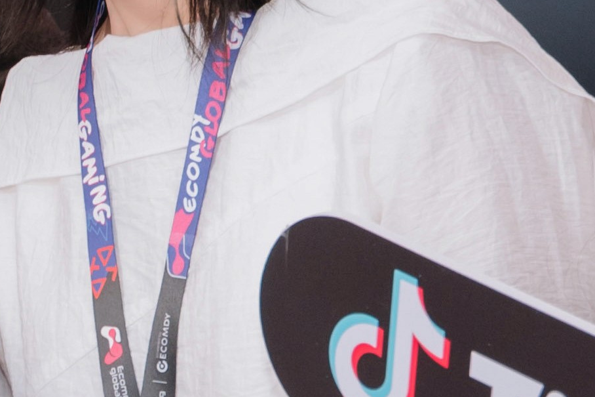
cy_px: 79
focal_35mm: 305
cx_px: -392
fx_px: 5034
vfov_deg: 4.5
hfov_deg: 6.6
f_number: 3.5
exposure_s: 1/125
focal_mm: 46.1
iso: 800
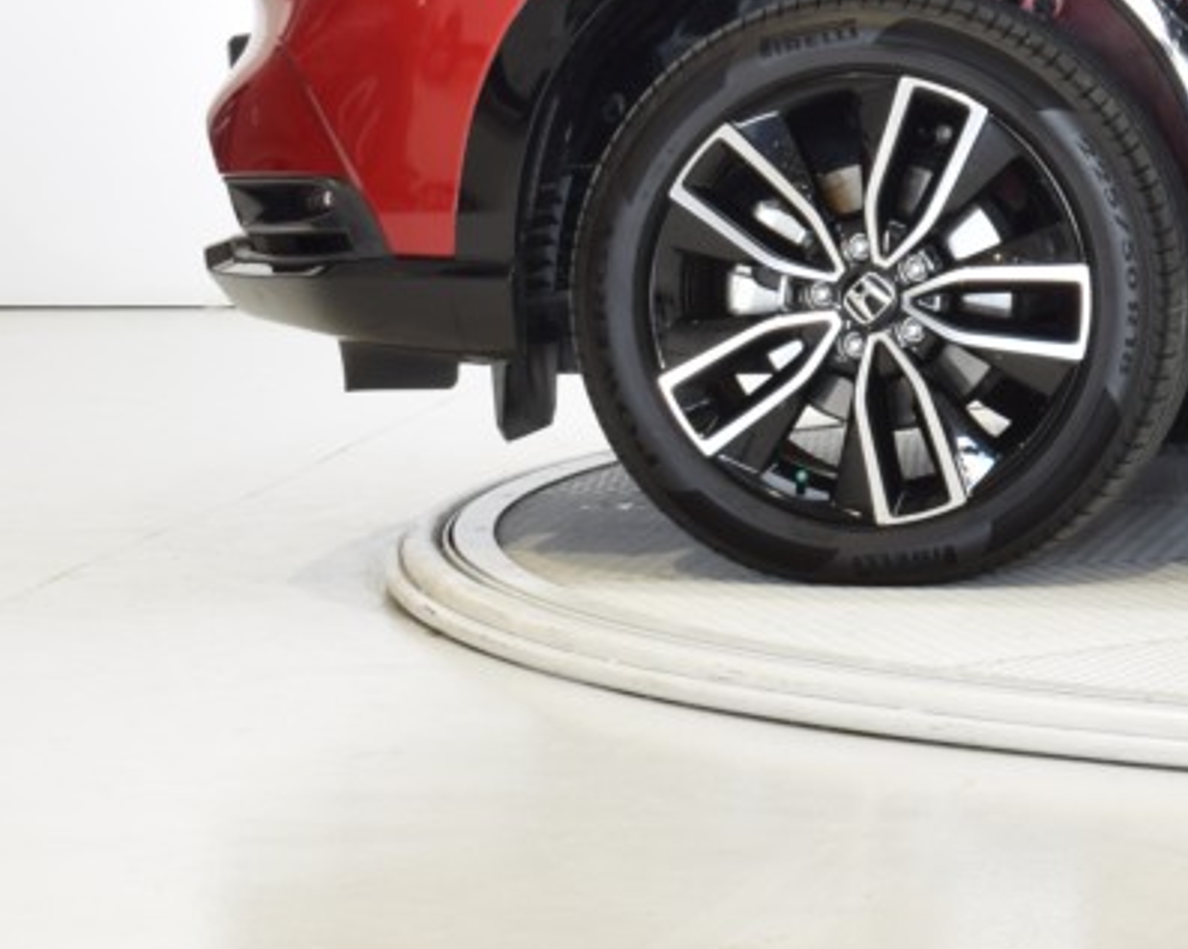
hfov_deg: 8.7
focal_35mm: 213
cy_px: -314
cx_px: 2101
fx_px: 7484
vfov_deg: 7.2
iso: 100
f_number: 10
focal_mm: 40
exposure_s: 1/3
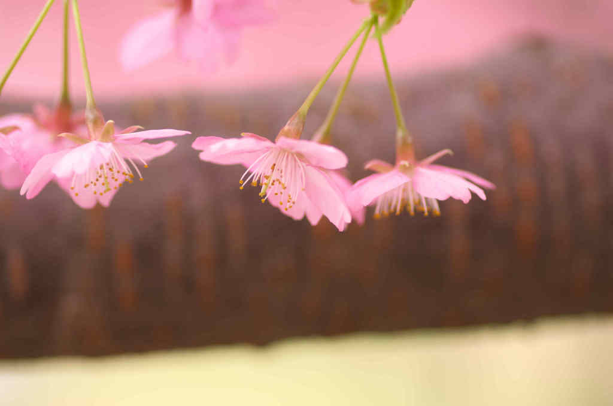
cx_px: 306
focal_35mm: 150
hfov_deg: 13.7
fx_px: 2549
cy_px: 203
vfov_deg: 9.1
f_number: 2.8
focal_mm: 100
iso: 100
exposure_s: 1/40
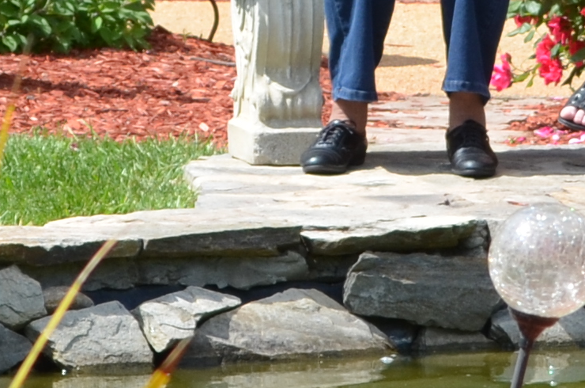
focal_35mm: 549
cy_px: -270
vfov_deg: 2.5
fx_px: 8907
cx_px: 692
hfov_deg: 3.8
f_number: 8
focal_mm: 55
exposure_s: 1/250
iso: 180
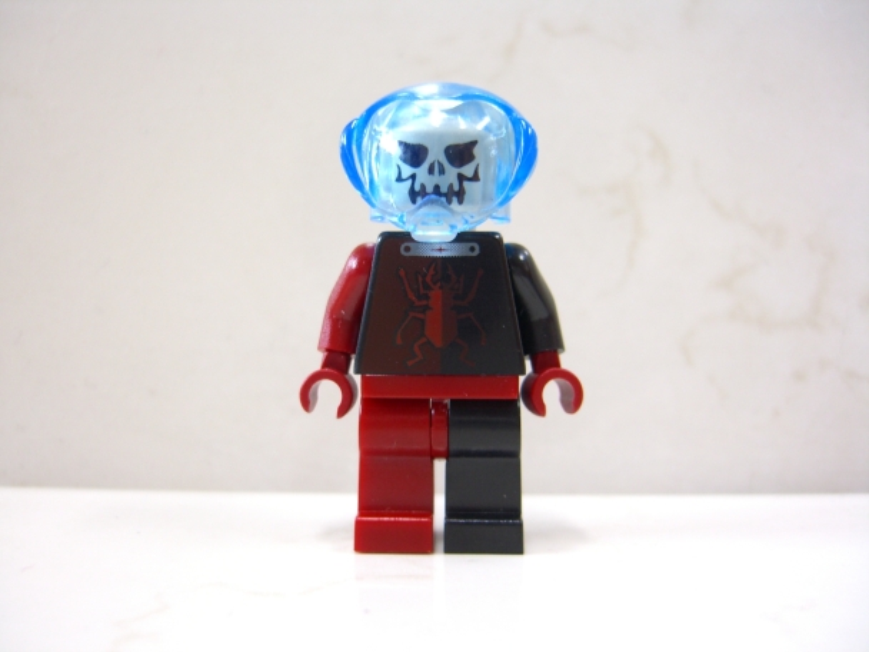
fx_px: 954
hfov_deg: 49.0
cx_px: 434
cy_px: 326
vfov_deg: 37.7
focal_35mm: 38
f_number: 2.8
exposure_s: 1/10
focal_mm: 7.9
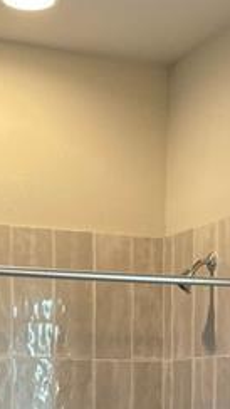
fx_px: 966
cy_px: 506
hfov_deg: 13.6
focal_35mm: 89
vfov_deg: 21.9
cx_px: 97
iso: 125
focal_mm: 4.2
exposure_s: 1/120
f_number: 1.6
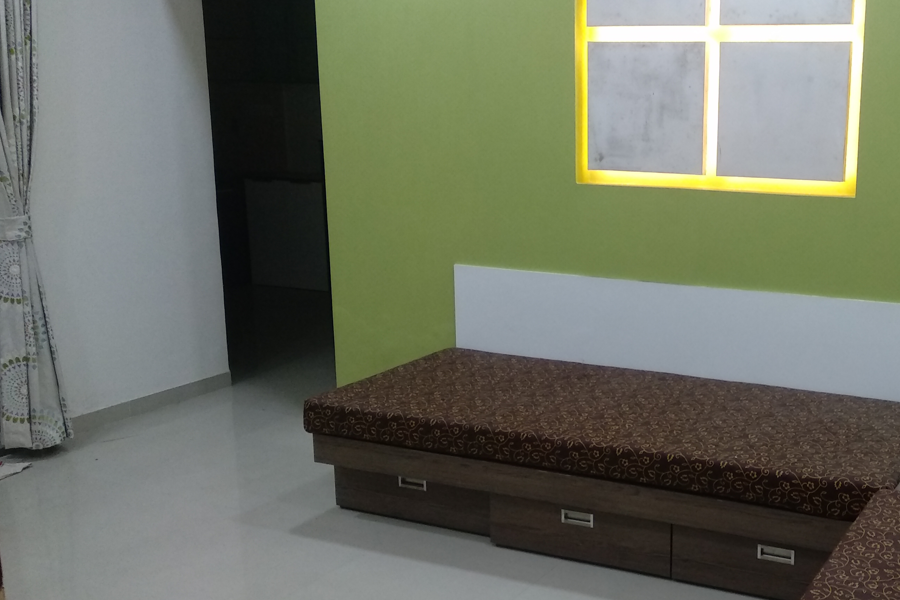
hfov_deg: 44.8
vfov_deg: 31.9
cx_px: 676
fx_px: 1050
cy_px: 332
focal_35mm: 42
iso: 400
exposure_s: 1/50
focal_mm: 3.81
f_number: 2.2
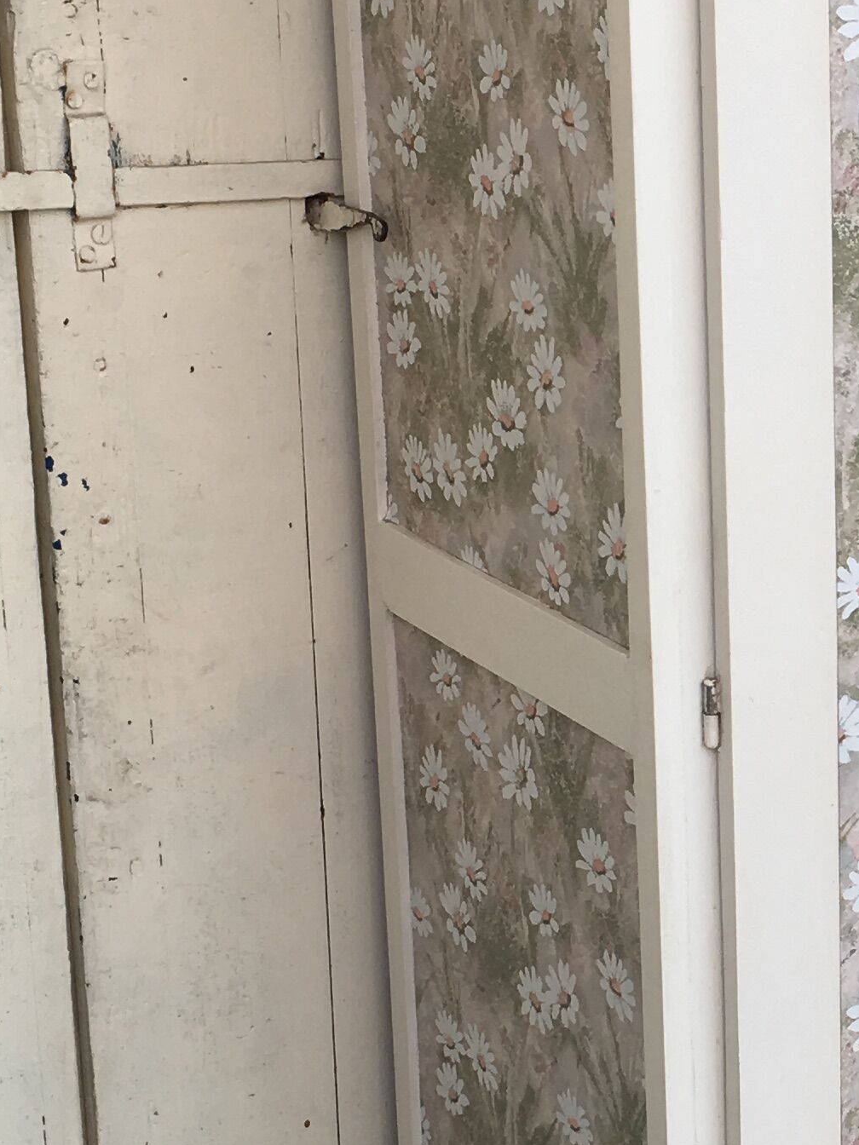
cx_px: 931
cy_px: 555
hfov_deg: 16.5
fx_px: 2879
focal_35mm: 87
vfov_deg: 22.5
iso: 25
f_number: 2.2
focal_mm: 4.15
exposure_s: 1/50
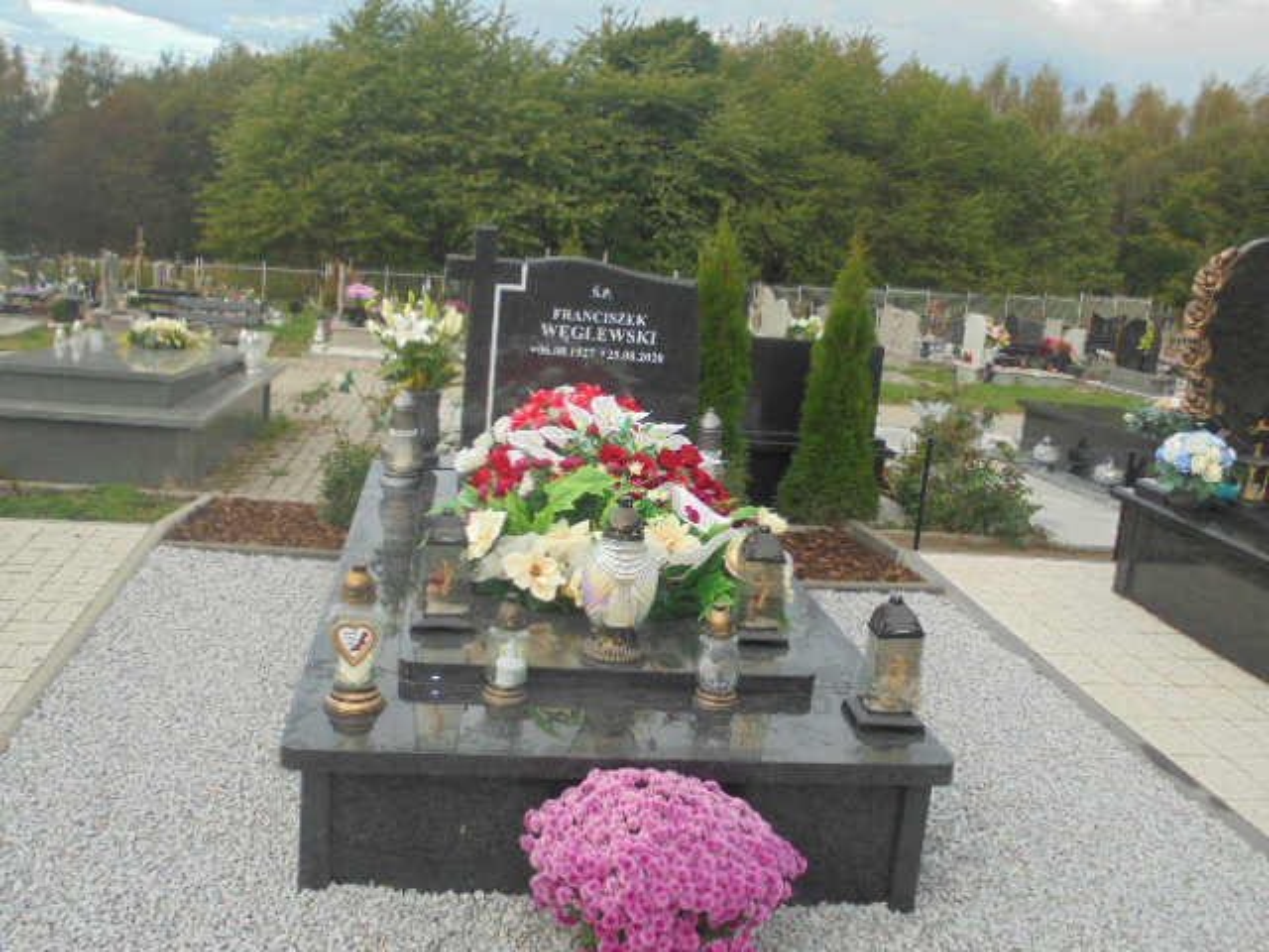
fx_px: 1246
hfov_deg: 54.0
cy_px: 476
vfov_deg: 41.8
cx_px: 634
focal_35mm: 34
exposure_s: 1/200
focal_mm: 6.1
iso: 100
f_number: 4
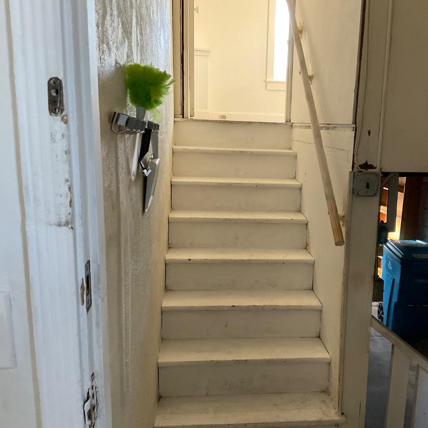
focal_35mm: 35
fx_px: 490
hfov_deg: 46.9
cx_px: 259
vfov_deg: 47.2
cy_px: 218
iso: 125
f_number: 1.8
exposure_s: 1/60
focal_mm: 3
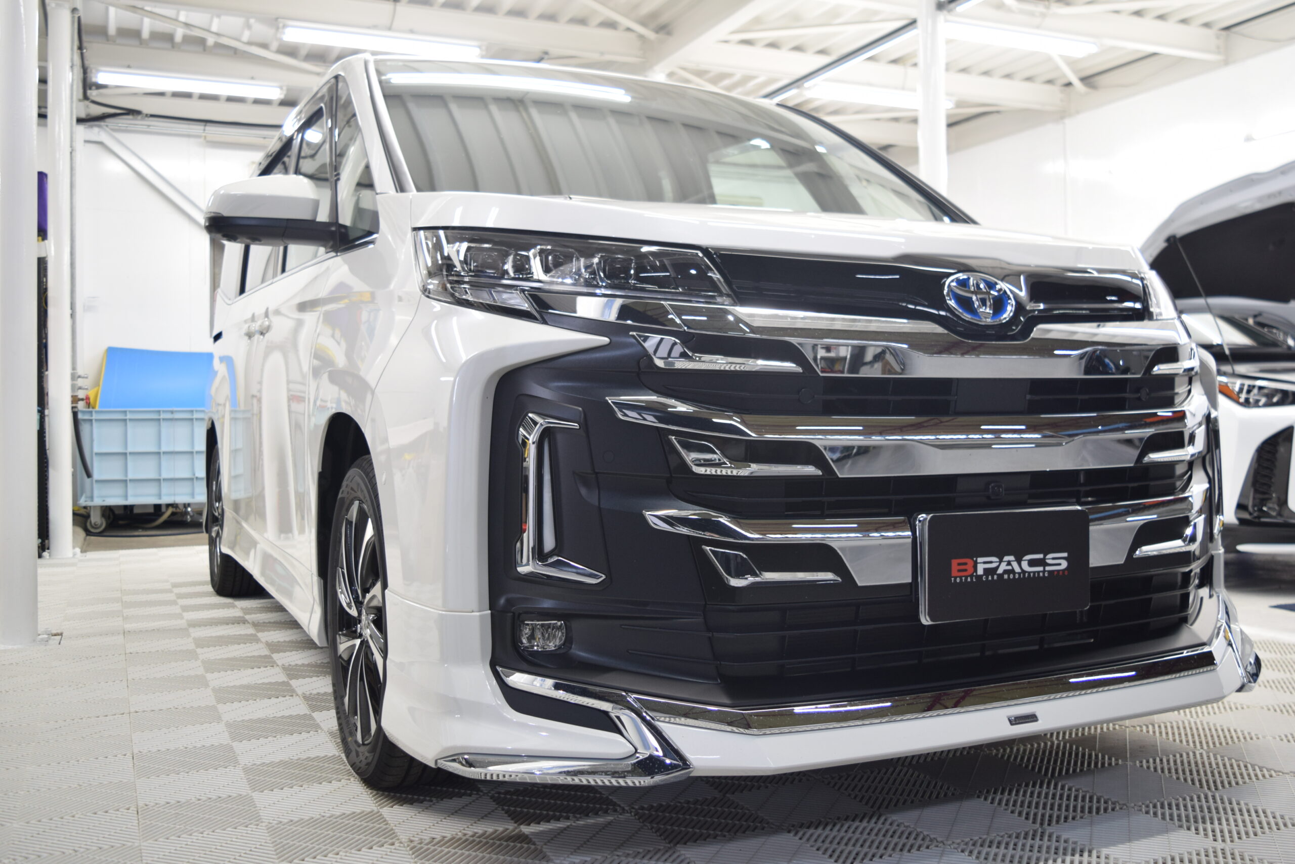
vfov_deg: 40.0
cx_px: 648
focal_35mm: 33
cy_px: 432
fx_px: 1187
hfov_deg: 57.2
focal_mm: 22
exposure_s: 1/60
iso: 360
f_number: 3.8
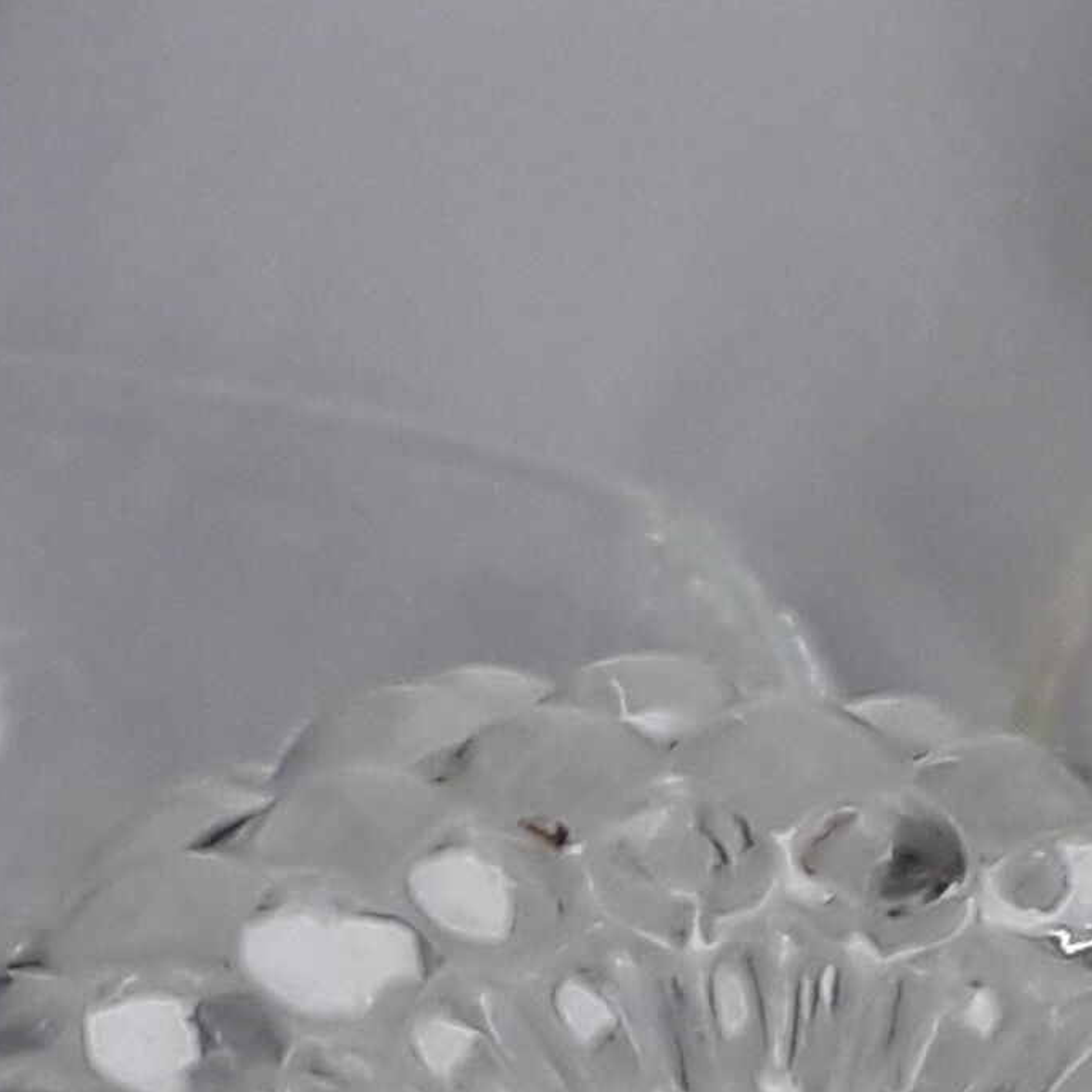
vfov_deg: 11.4
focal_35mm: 144
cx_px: 485
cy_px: 1836
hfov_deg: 12.1
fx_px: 5139
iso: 80
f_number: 1.9
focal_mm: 3.6
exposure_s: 1/50
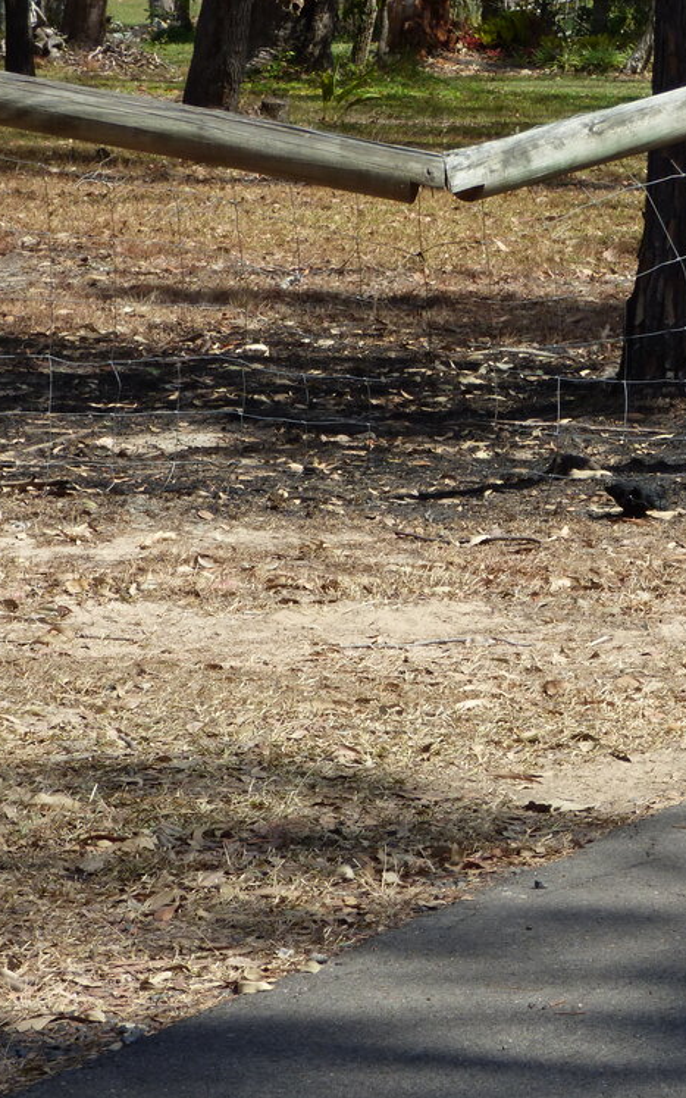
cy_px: 548
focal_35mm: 203
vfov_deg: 10.3
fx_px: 6071
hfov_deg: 6.5
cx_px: 502
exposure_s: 1/400
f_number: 5.2
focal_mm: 23.31
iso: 100
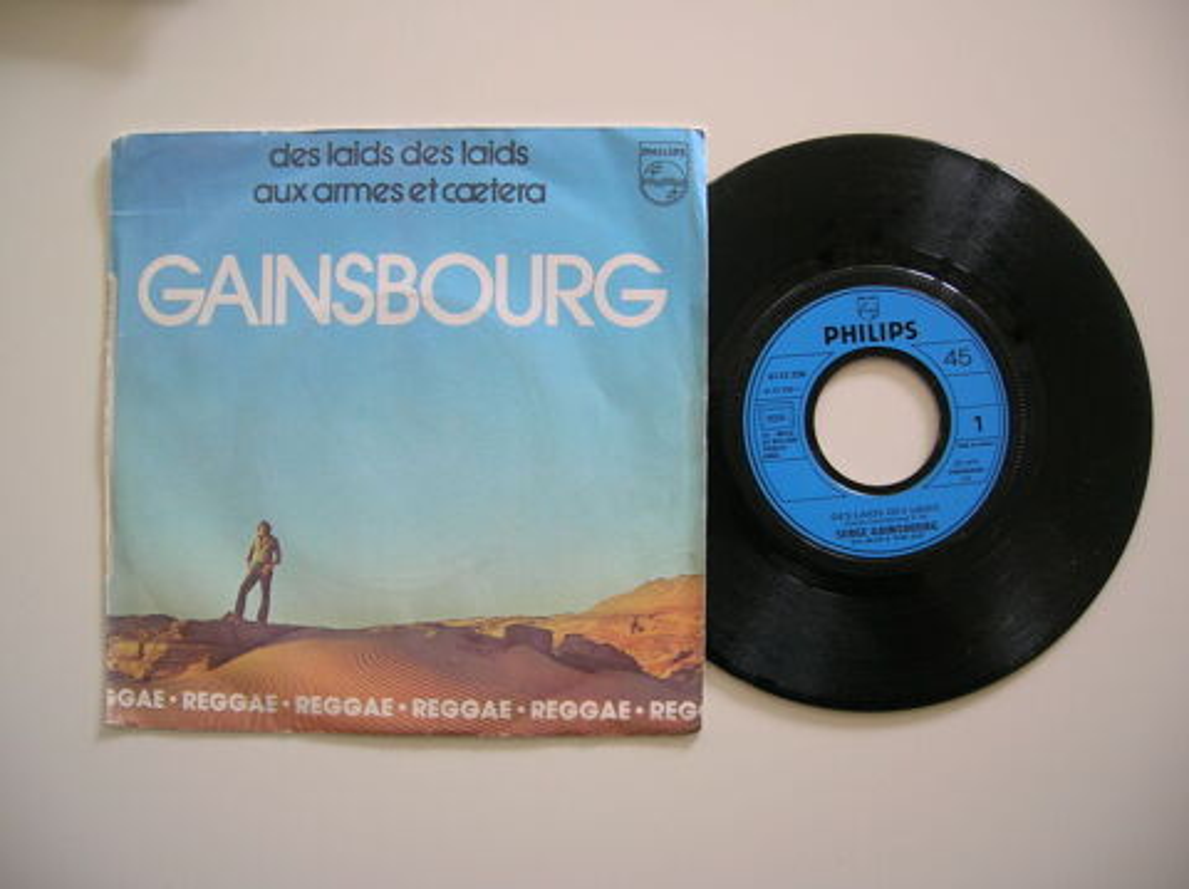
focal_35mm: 34
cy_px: 444
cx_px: 594
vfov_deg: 41.7
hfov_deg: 54.0
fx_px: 1167
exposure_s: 1/9.2
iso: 50
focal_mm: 5.7
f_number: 2.9
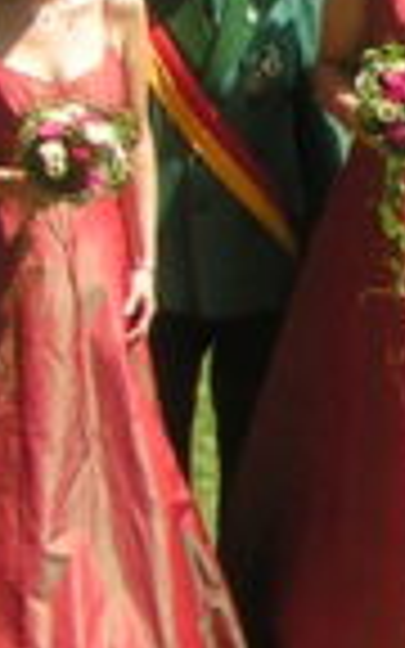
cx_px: 1012
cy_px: -32
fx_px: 3797
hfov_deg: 5.8
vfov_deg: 9.7
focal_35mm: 215
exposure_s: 1/200
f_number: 5.6
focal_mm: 5.8
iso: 50
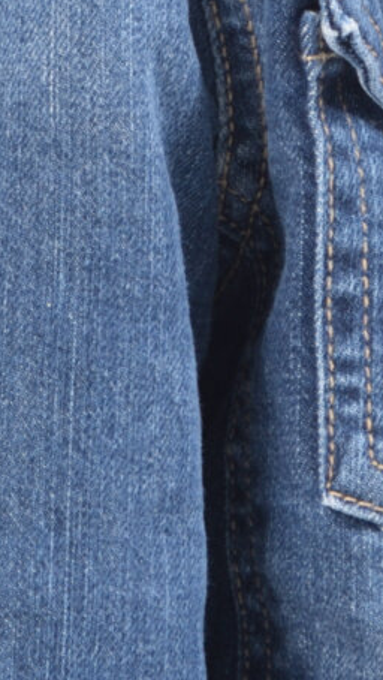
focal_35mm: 1181
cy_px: -614
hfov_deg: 1.0
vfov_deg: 1.8
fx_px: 21283
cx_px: 726
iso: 200
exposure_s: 1/160
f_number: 8
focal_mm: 200
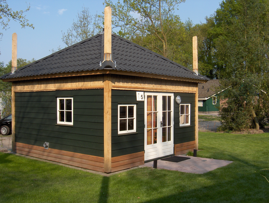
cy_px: 102
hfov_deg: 47.8
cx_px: 134
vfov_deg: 36.9
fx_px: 304
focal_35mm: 39
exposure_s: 1/415
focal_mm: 8
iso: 100
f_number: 4.8
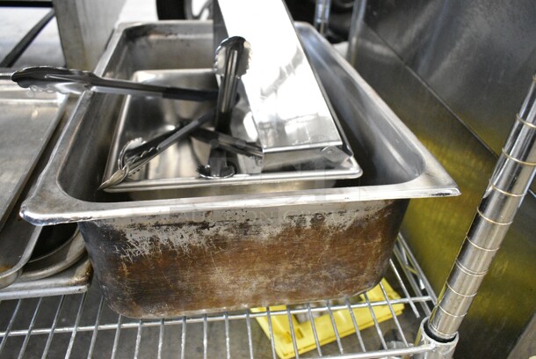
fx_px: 447
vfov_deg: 43.7
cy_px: 180
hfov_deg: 61.9
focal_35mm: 30
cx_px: 268
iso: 6400
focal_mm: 20
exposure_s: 1/80
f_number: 4.5
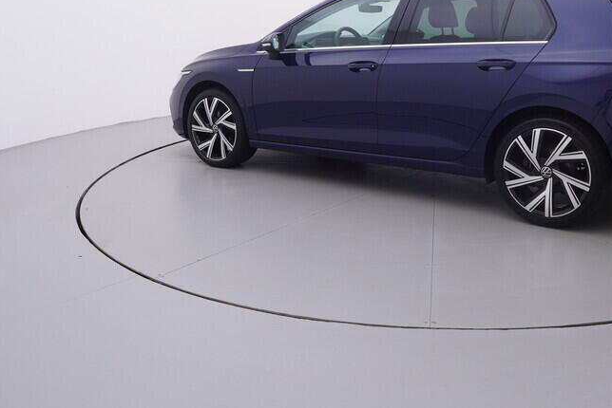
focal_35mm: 36
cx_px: 393
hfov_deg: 52.6
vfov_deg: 36.0
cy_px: 85
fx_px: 609
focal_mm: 15
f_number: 5
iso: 200
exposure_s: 1/80
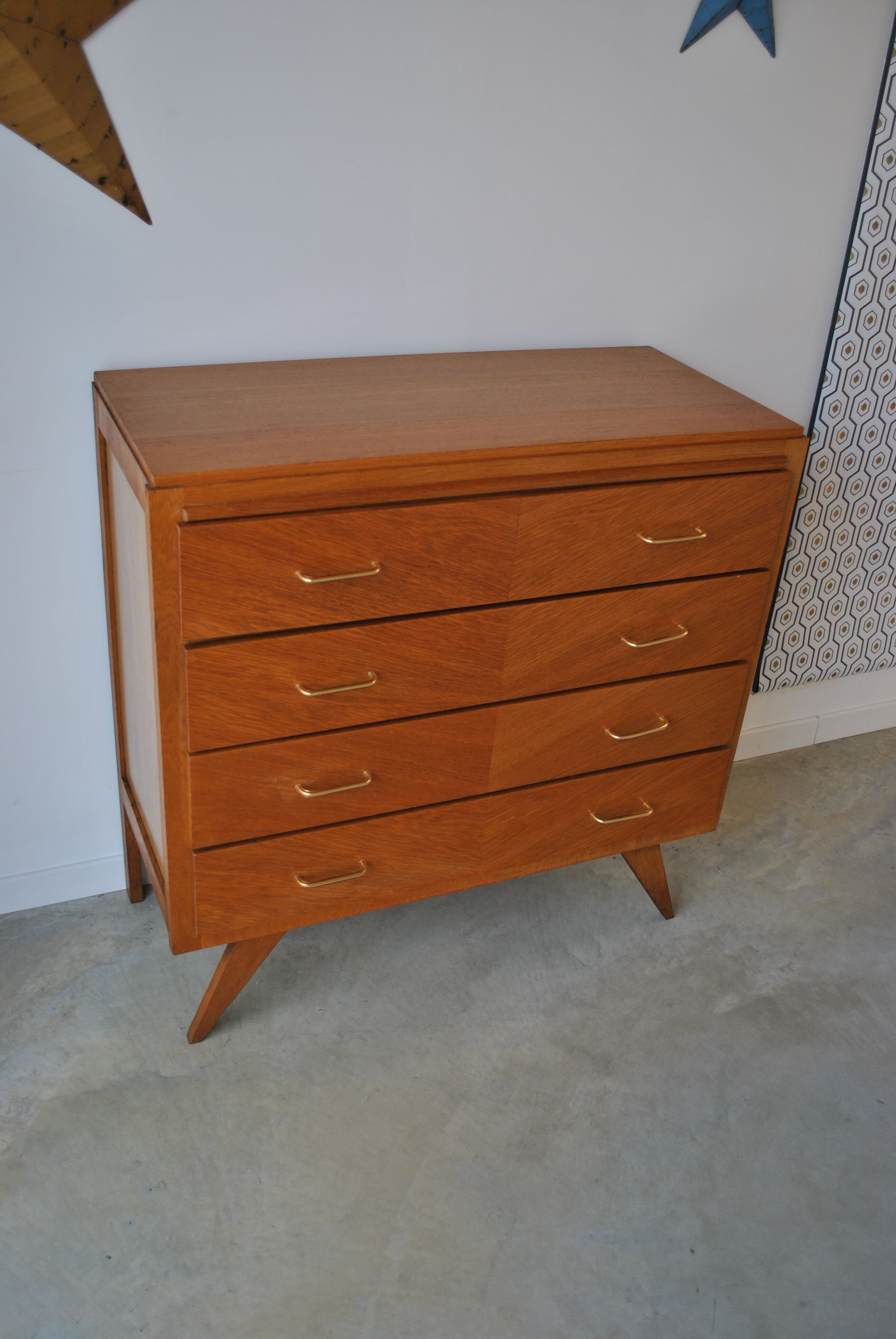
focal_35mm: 33
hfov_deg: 40.1
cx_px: 448
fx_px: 1228
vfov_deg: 57.2
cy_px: 670
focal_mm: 22
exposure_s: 1/60
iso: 100
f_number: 4
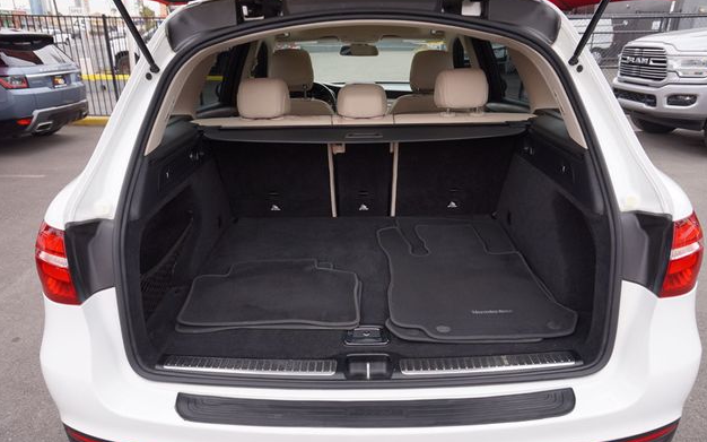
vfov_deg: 49.3
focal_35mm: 25
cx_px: 356
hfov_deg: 72.6
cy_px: 225
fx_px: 482
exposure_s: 1/80
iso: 100
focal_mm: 16
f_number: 5.6
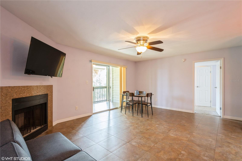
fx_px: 111
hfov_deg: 95.0
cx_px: 121
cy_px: 80
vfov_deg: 72.0
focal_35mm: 16
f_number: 8
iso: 200
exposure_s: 1/2
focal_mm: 11
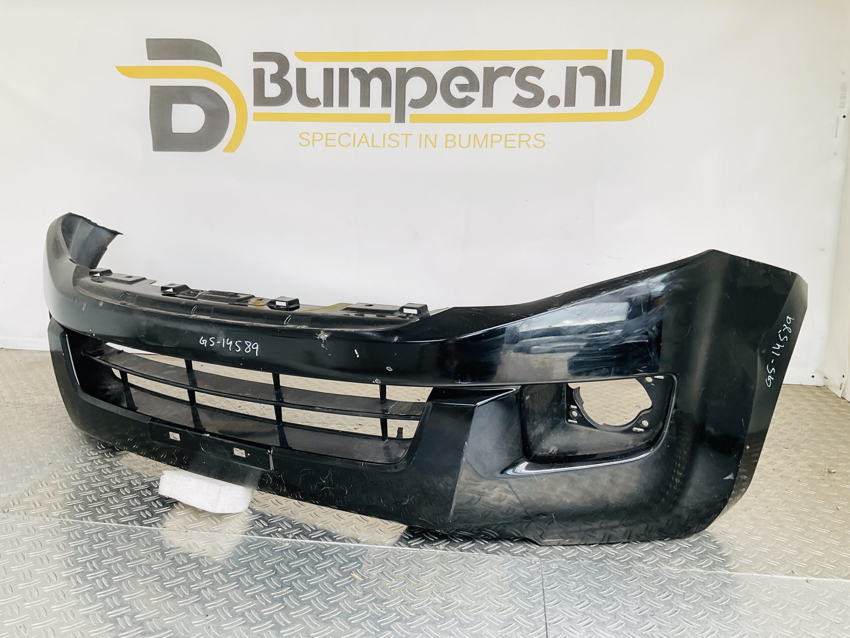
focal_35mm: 29
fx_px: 712
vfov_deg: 48.2
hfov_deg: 61.7
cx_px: 425
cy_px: 319
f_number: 1.8
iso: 32
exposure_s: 1/120
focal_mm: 3
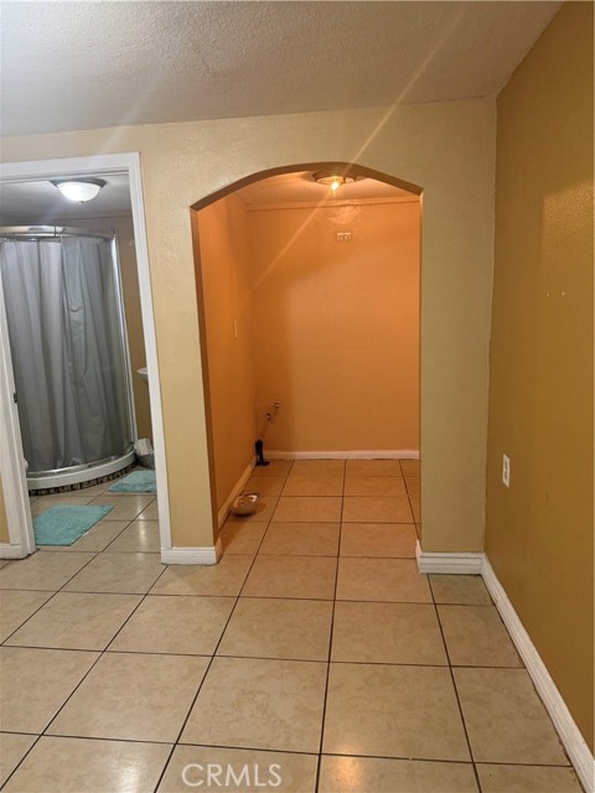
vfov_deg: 71.6
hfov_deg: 56.8
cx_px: 298
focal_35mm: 24
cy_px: 396
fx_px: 550
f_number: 1.78
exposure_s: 1/60
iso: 250
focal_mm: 6.76
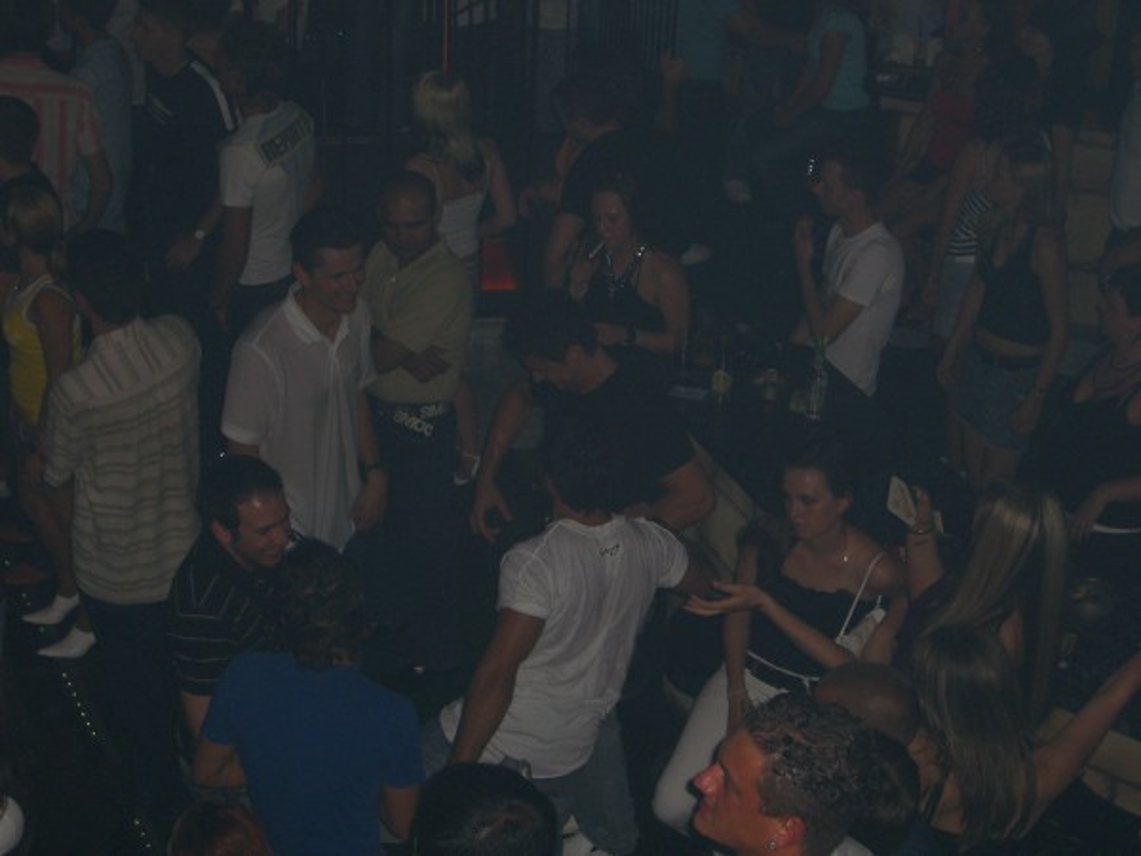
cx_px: 570
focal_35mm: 68
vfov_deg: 21.6
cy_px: 428
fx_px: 2241
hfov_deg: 28.6
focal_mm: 14.2
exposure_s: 1/60
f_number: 4
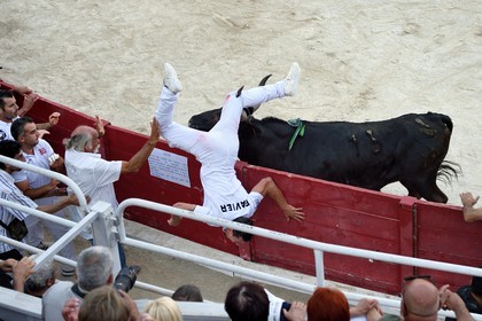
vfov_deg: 19.5
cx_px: 241
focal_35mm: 70
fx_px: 937
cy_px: 160
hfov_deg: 28.8
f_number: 4
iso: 800
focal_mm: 70
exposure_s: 1/1000
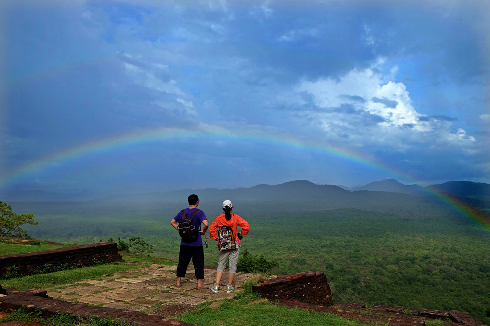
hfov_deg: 54.4
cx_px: 245
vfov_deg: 37.8
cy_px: 163
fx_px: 476
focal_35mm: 35
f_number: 10
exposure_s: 1/750
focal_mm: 23.3
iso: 400
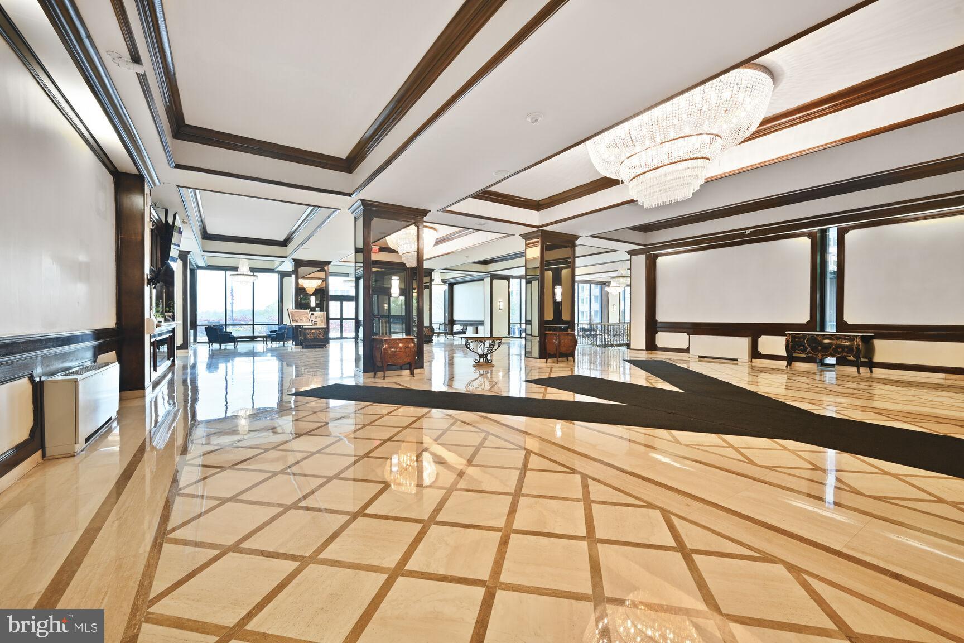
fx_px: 388
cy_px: 322
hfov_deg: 102.3
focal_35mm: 14
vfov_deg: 79.2
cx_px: 482
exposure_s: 1/1.67
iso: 200
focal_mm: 14.5
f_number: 9
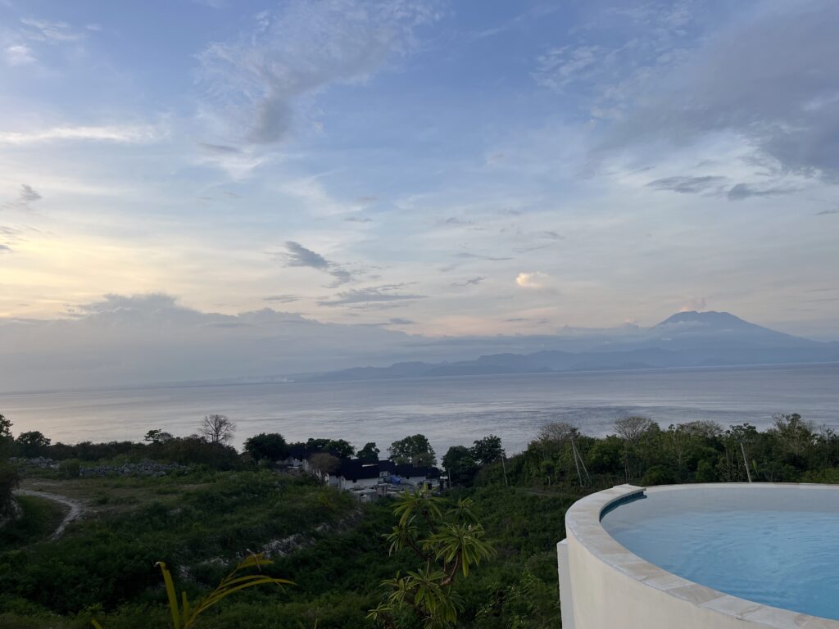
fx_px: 630
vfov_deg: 53.1
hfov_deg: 67.3
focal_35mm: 26
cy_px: 314
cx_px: 420
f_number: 1.6
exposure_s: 1/409
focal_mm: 5.1
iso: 50
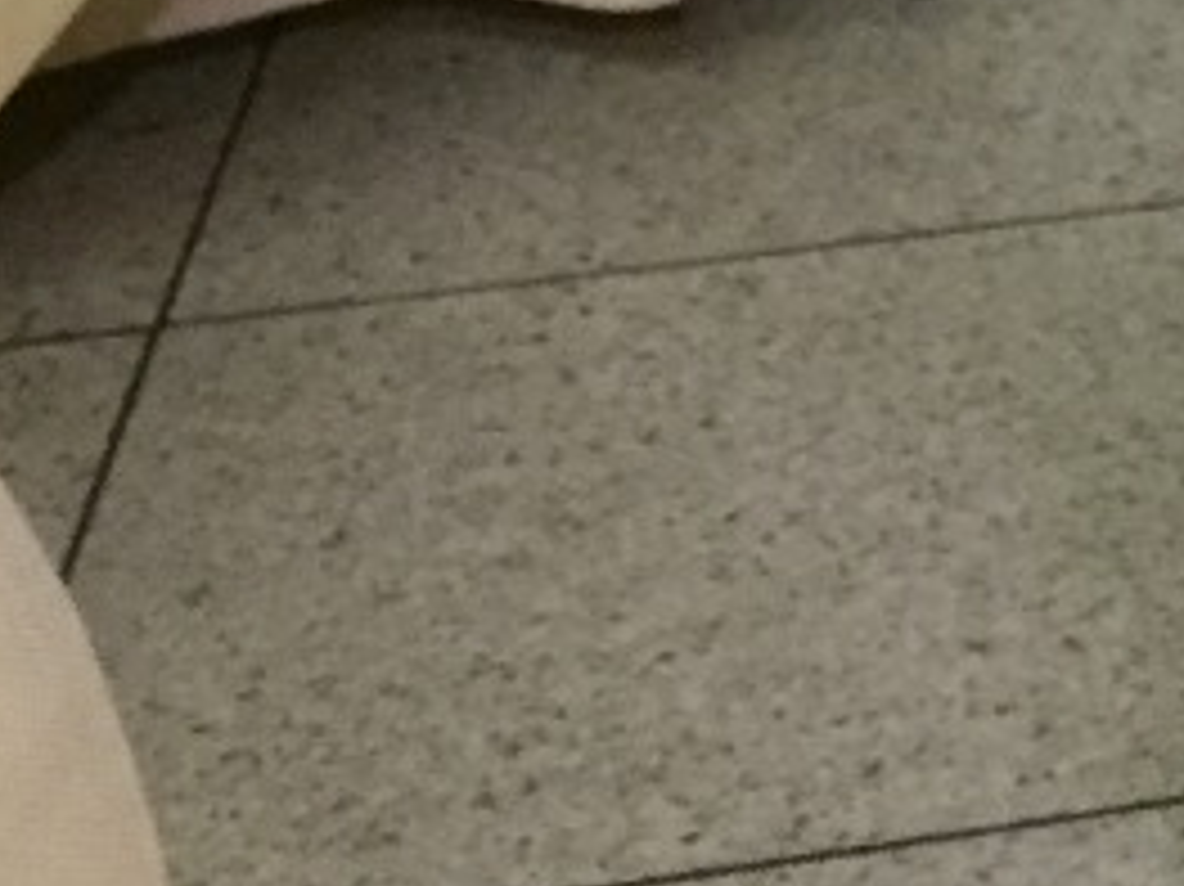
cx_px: 2476
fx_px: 4308
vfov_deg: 11.2
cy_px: -519
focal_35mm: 126
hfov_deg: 13.2
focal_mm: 4.15
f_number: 2.2
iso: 250
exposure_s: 1/33
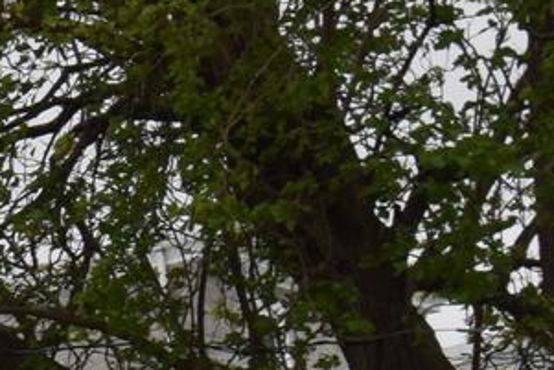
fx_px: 3141
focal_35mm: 204
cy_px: 557
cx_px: -1126
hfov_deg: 8.4
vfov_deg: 6.6
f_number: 8
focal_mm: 20
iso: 100
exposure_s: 1/200
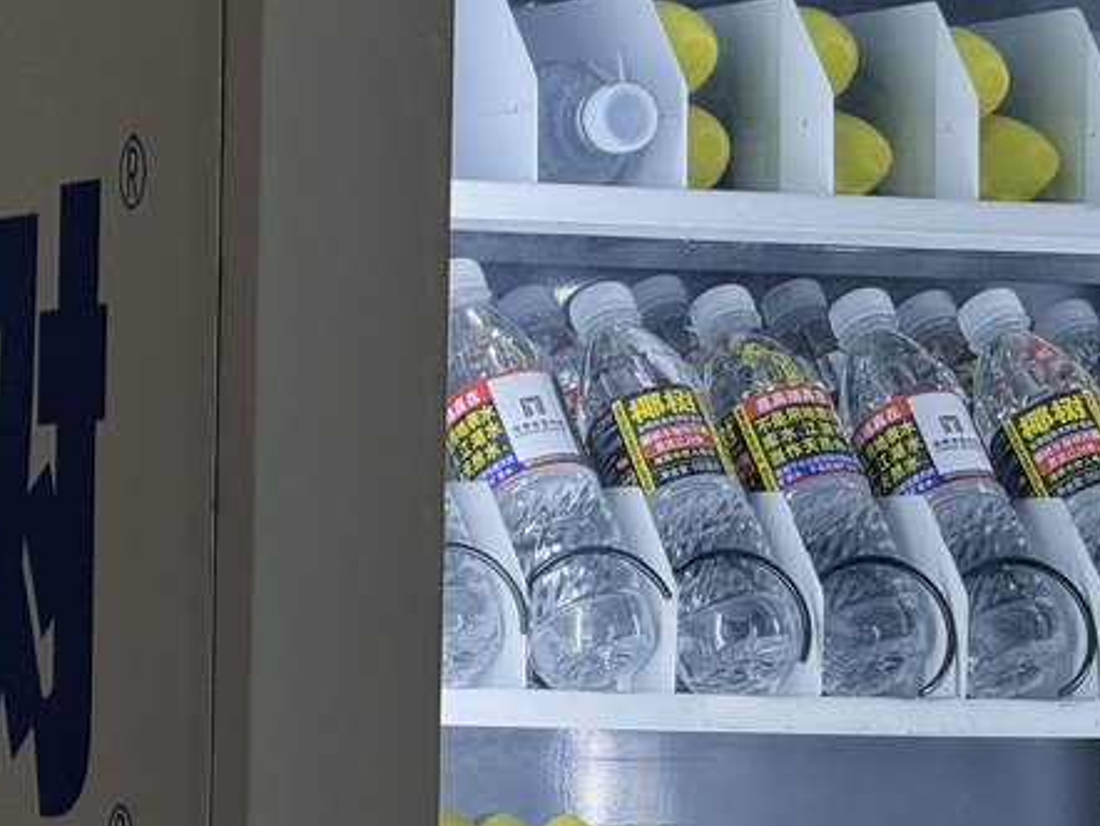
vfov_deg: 5.3
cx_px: 478
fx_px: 8839
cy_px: 754
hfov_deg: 7.1
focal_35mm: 278
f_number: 2.8
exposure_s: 1/33
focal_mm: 15.66
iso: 200
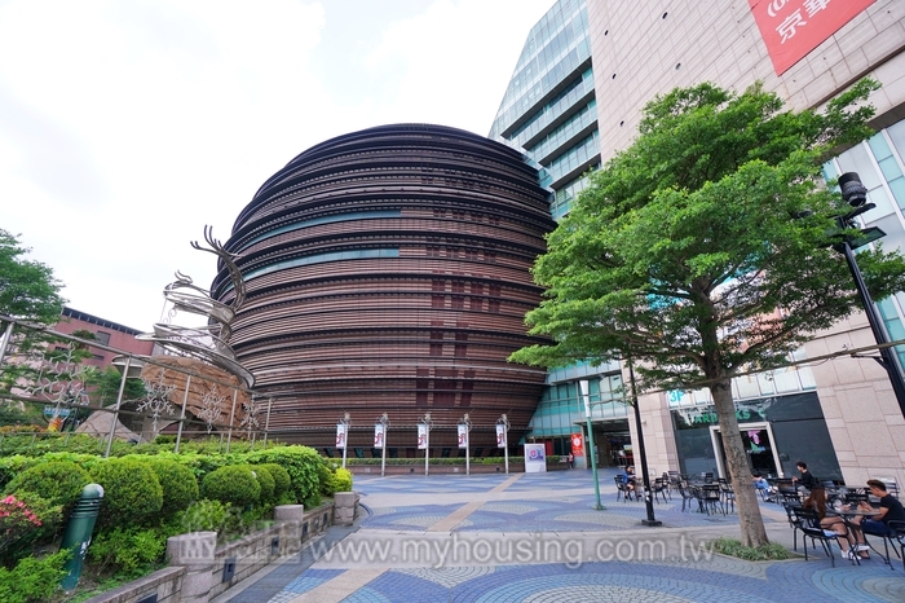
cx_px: 452
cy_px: 302
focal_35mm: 15
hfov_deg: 100.4
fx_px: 377
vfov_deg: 77.3
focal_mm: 10
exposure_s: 1/80
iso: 100
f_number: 6.3
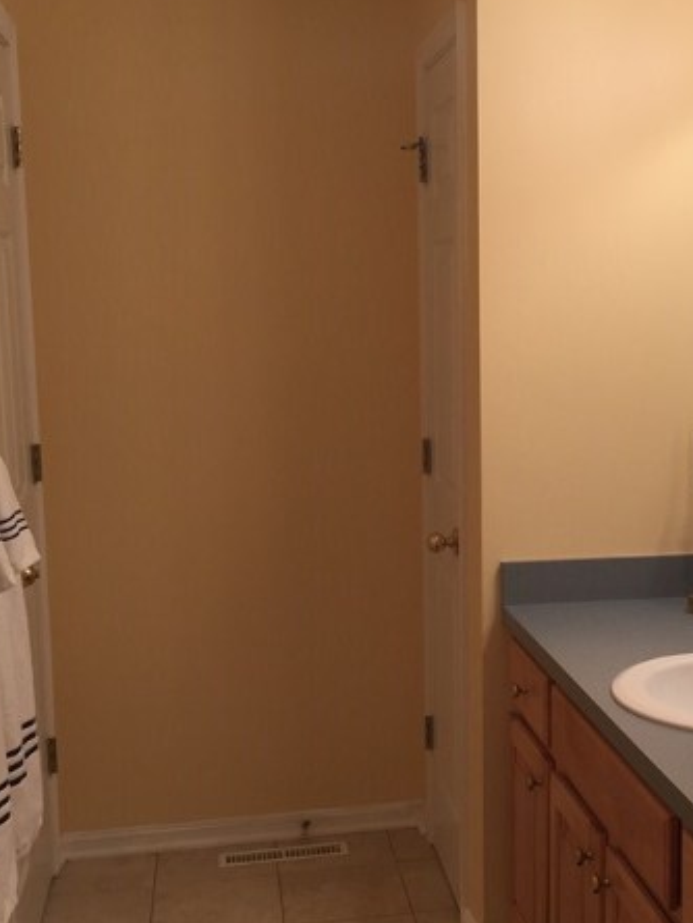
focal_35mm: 50
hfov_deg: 28.4
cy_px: 498
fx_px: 1334
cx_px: 566
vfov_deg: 38.2
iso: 32
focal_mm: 4.15
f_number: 2.2
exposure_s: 1/50
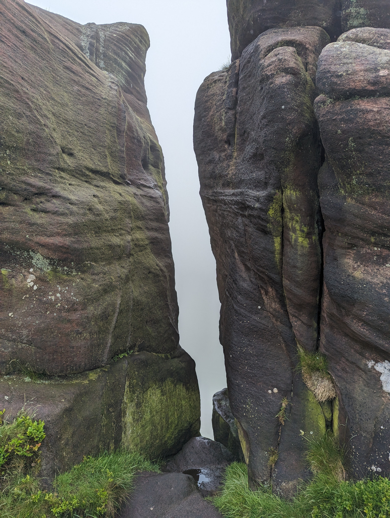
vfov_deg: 71.5
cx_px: 195
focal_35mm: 24
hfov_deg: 56.9
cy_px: 259
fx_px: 360
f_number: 1.85
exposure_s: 1/563
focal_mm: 6.81
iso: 45
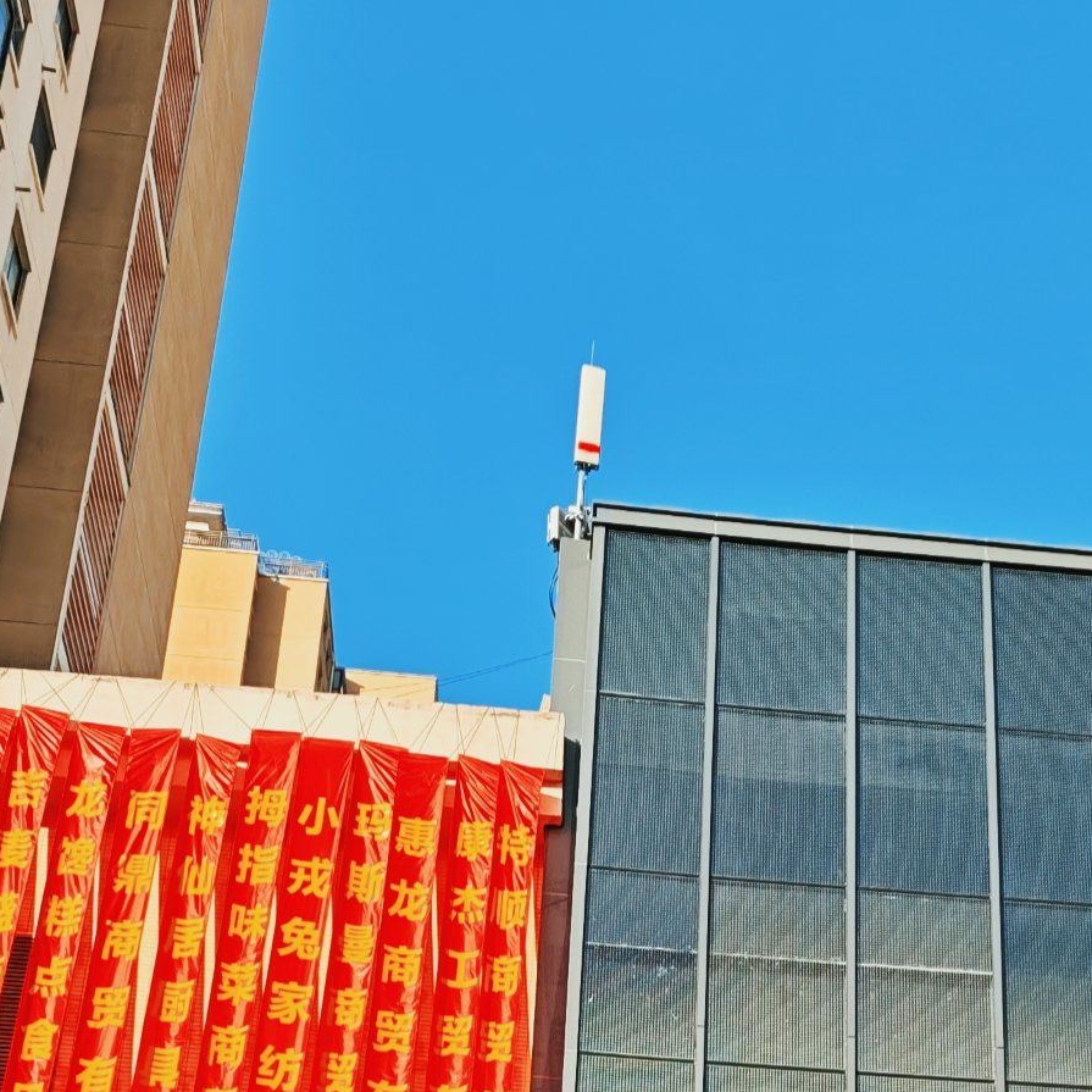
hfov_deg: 27.4
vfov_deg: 24.6
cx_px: 803
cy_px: 1373
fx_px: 2213
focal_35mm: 62
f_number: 1.44
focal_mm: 6.68
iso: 50
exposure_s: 1/2500
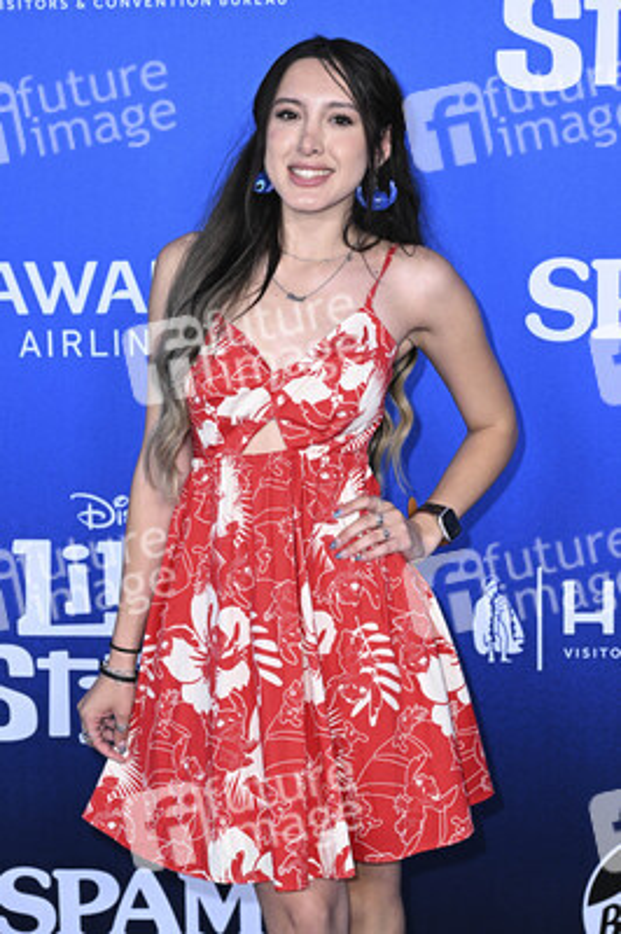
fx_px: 2022
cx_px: 310
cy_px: 467
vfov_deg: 26.0
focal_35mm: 78
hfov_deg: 17.5
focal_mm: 78
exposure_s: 1/200
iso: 1600
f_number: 6.3
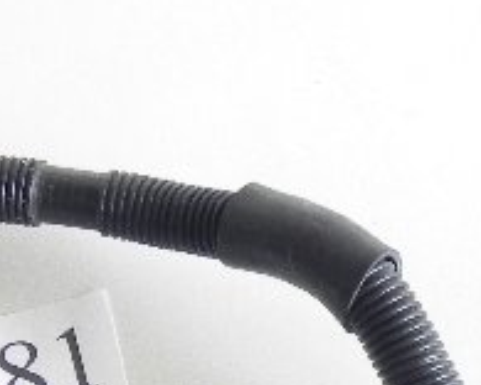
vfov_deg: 12.0
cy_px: 521
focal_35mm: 124
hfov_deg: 15.5
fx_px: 1765
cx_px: 307
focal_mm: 5.9
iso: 252
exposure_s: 1/30
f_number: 2.8
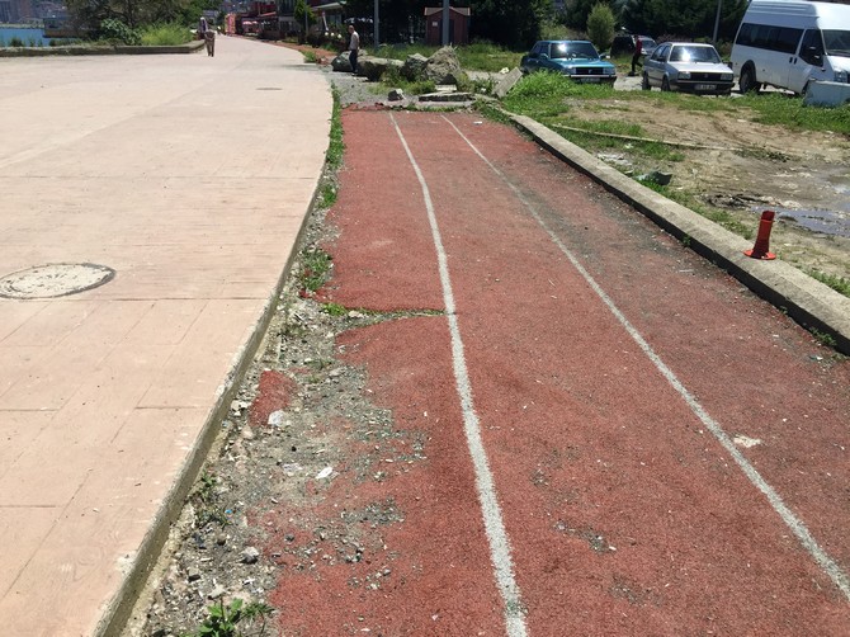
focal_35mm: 29
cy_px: 318
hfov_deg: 61.7
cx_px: 425
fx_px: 712
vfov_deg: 48.2
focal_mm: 4.15
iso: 32
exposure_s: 1/2639
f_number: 2.2
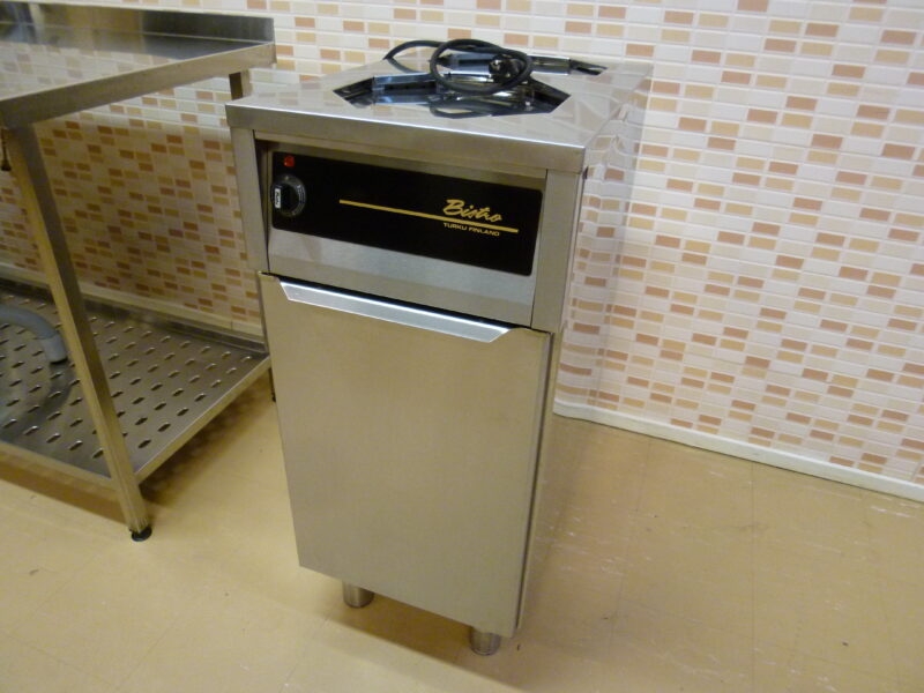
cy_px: 346
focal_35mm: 24
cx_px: 462
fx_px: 641
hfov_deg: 71.6
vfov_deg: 56.8
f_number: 2.2
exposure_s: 1/60
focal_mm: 4.3
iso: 250
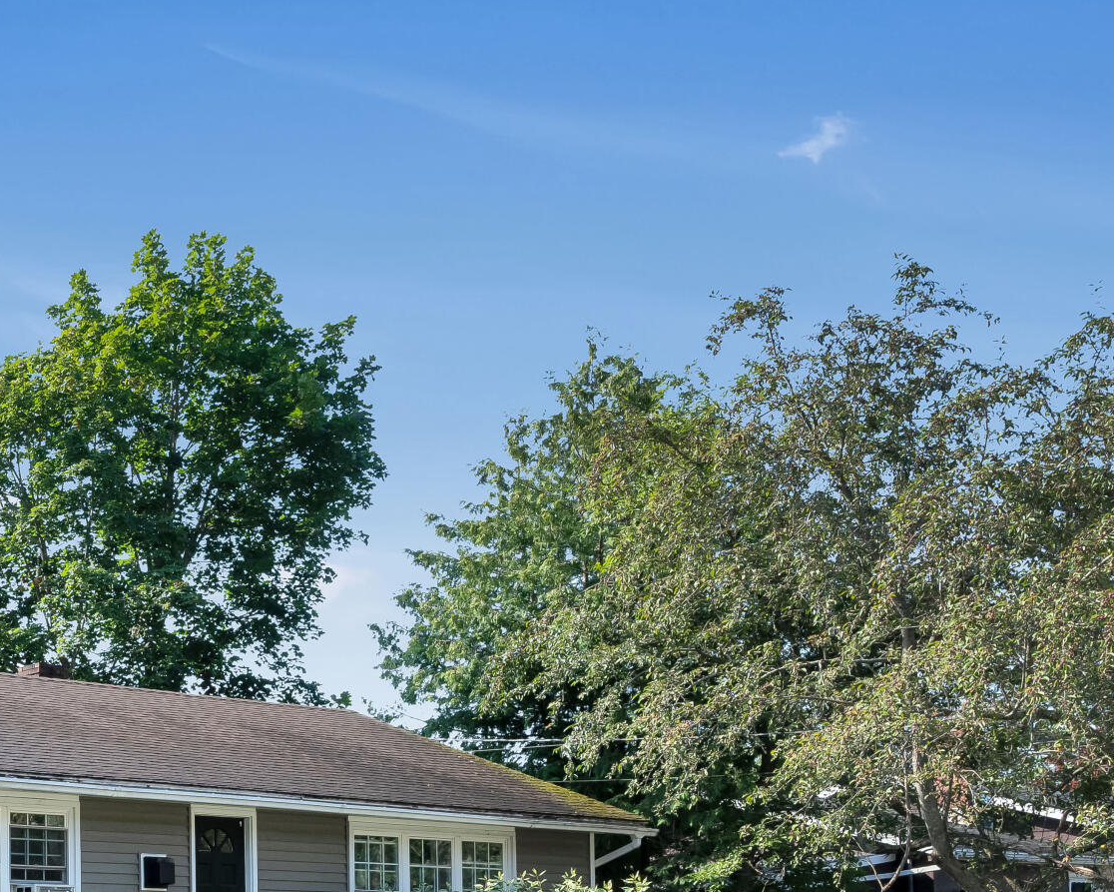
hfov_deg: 28.6
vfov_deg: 26.6
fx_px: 1748
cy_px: 949
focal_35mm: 53
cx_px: -351
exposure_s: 1/350
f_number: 8
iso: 800
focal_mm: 21
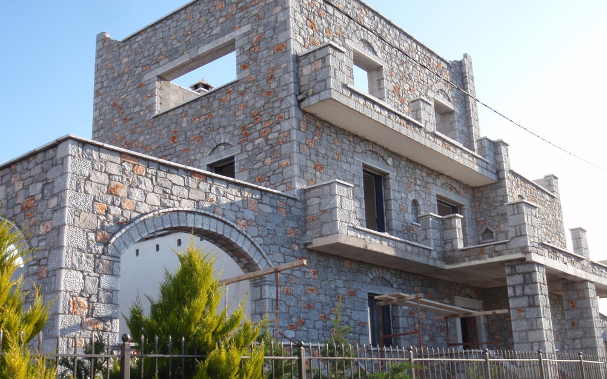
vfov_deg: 32.7
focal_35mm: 39
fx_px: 645
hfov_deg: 50.4
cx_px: 309
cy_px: 202
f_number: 6.3
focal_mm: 6.53
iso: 64
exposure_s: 1/80
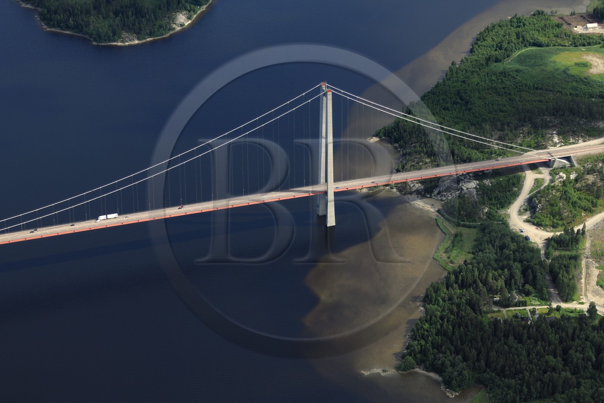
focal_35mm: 105
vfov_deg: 13.0
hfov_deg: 19.5
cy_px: 202
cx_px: 302
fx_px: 1761
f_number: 2.8
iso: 100
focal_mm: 70
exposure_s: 1/1250
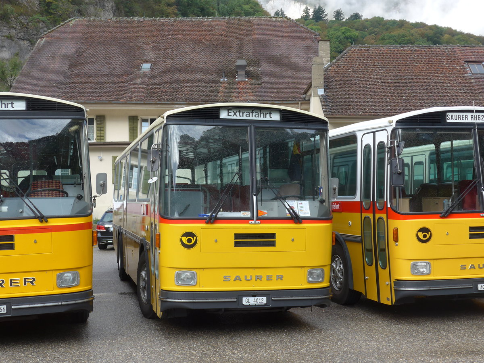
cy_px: 182
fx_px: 685
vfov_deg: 29.7
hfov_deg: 38.9
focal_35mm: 49
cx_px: 242
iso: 80
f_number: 3.2
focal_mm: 10.1
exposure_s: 1/250
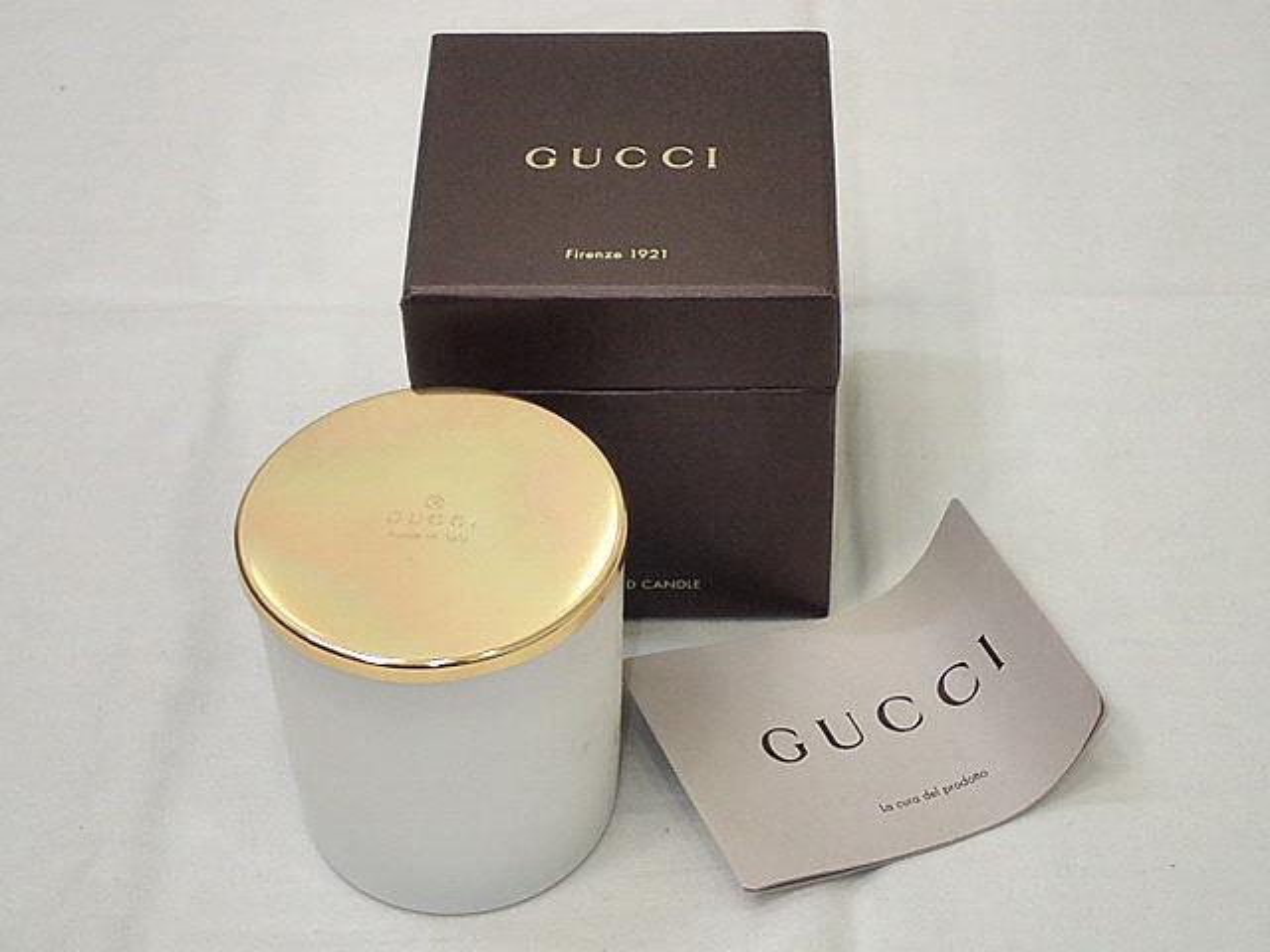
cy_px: 476
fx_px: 2715
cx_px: 635
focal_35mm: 74
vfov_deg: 19.9
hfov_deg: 26.3
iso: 200
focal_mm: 13.47
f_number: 4.2
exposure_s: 1/80
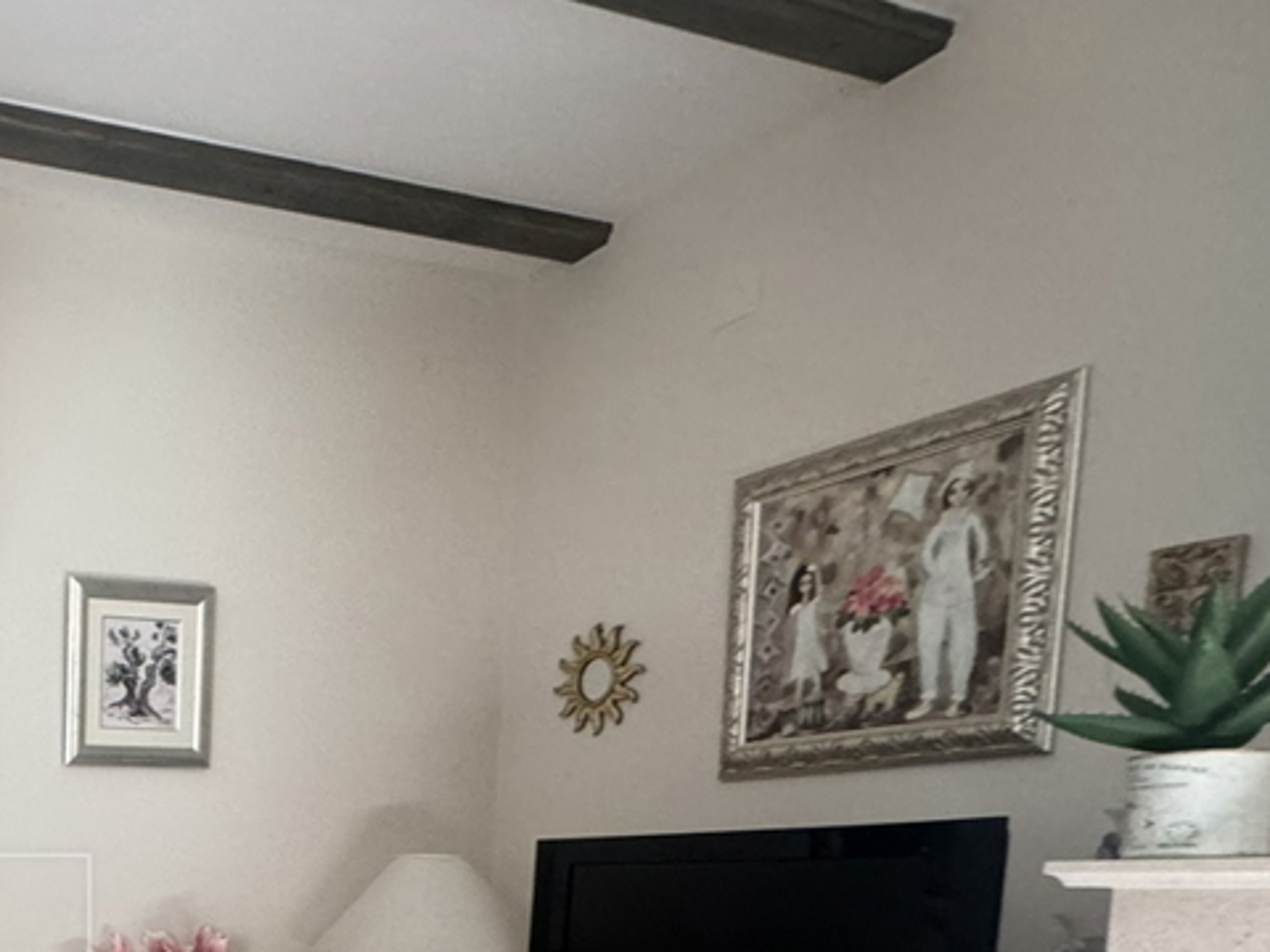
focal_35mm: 35
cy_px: 1018
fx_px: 1284
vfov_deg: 35.5
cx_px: -82
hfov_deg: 42.8
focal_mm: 2.22
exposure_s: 1/100
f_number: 2.2
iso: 250
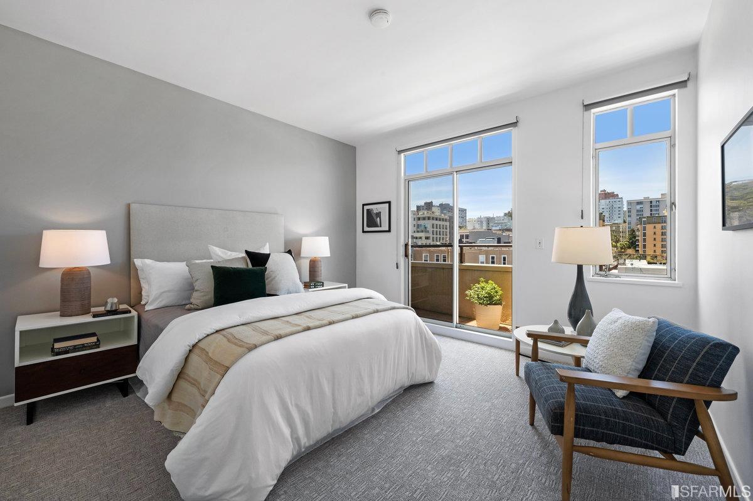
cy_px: 250
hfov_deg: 104.3
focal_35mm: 14
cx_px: 376
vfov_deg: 81.1
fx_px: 293
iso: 400
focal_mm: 14
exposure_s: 1/40
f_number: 11
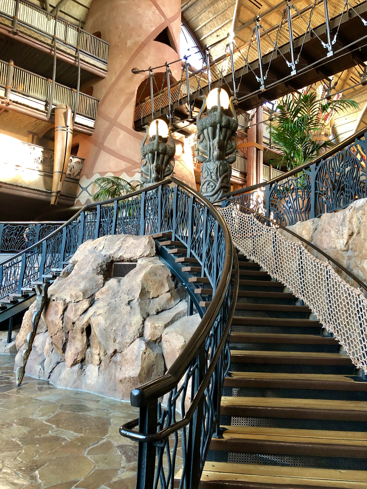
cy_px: 244
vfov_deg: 63.4
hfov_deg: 49.7
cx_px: 184
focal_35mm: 28
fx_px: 396
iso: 80
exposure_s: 1/15
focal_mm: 3.99
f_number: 1.8
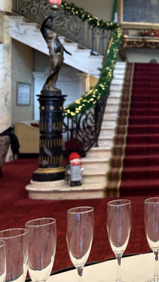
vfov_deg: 41.7
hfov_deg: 20.7
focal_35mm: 49
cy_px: 101
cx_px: 239
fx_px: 367
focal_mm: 5.96
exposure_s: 1/50
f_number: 1.6
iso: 320
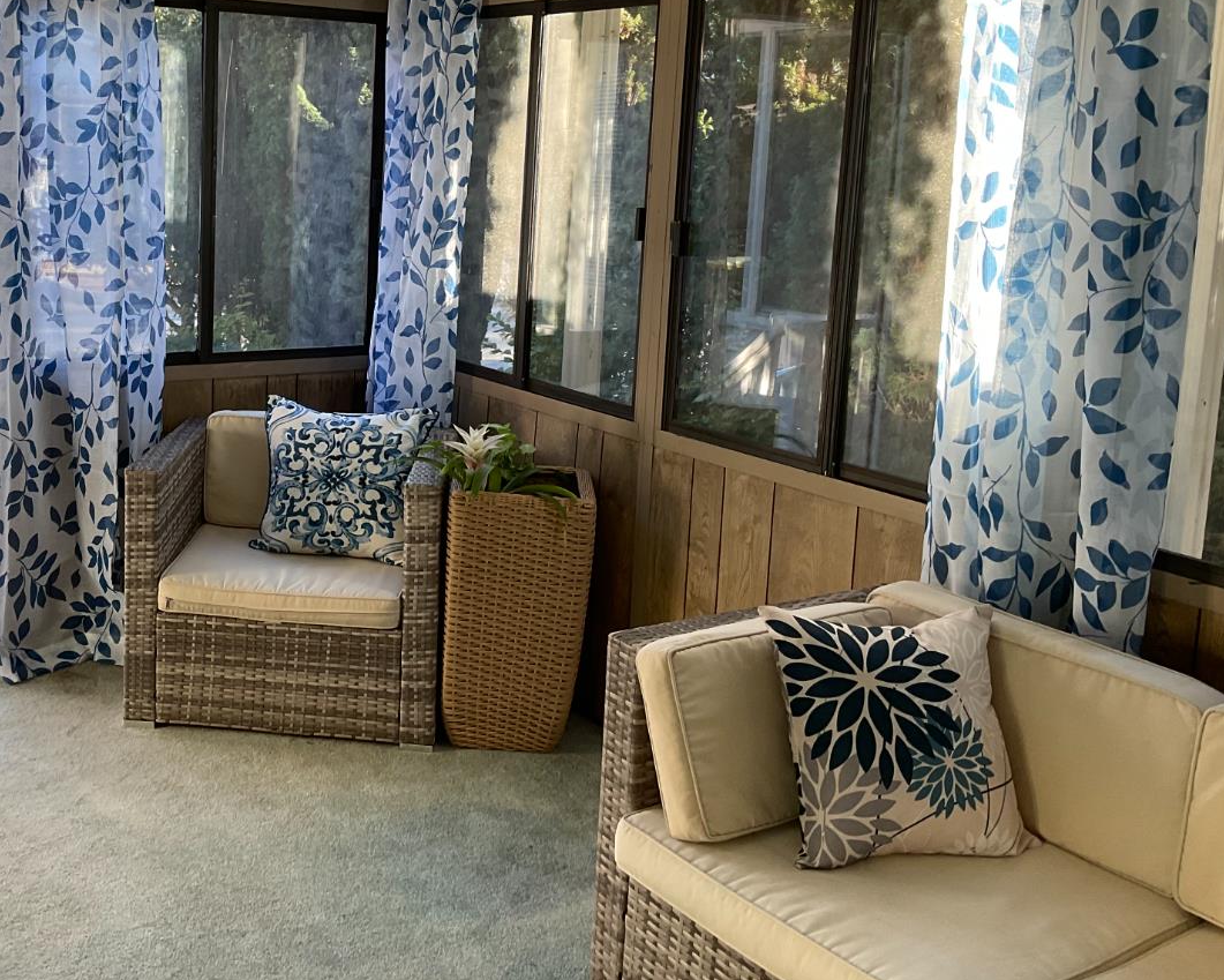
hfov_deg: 44.9
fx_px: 1449
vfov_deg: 37.0
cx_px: 384
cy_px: 341
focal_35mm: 40
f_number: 1.8
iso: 64
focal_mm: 3
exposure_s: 1/120
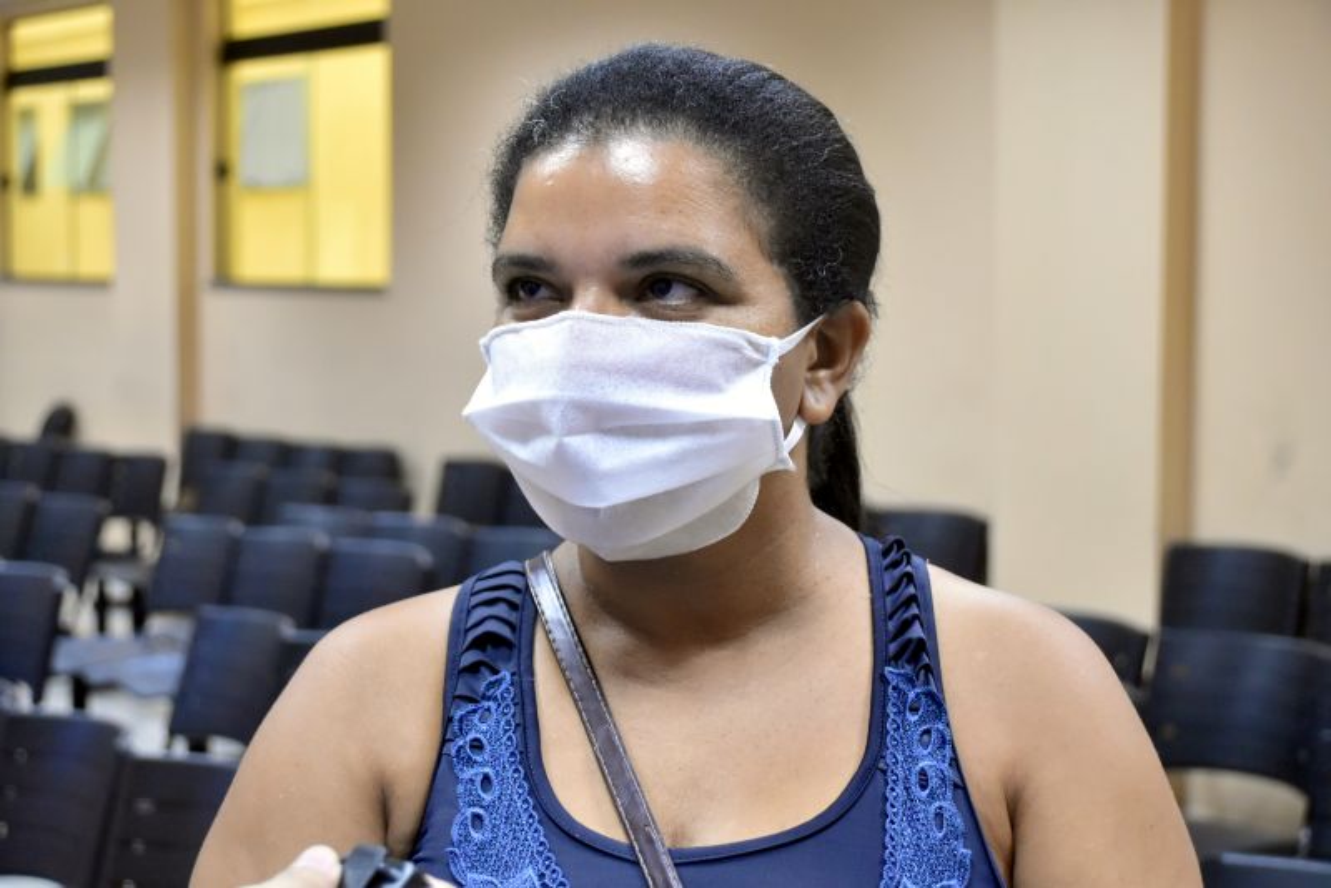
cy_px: 444
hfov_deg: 27.0
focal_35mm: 75
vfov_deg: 18.2
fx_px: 2774
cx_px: 666
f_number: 4.8
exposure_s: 1/100
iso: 3200
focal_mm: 50
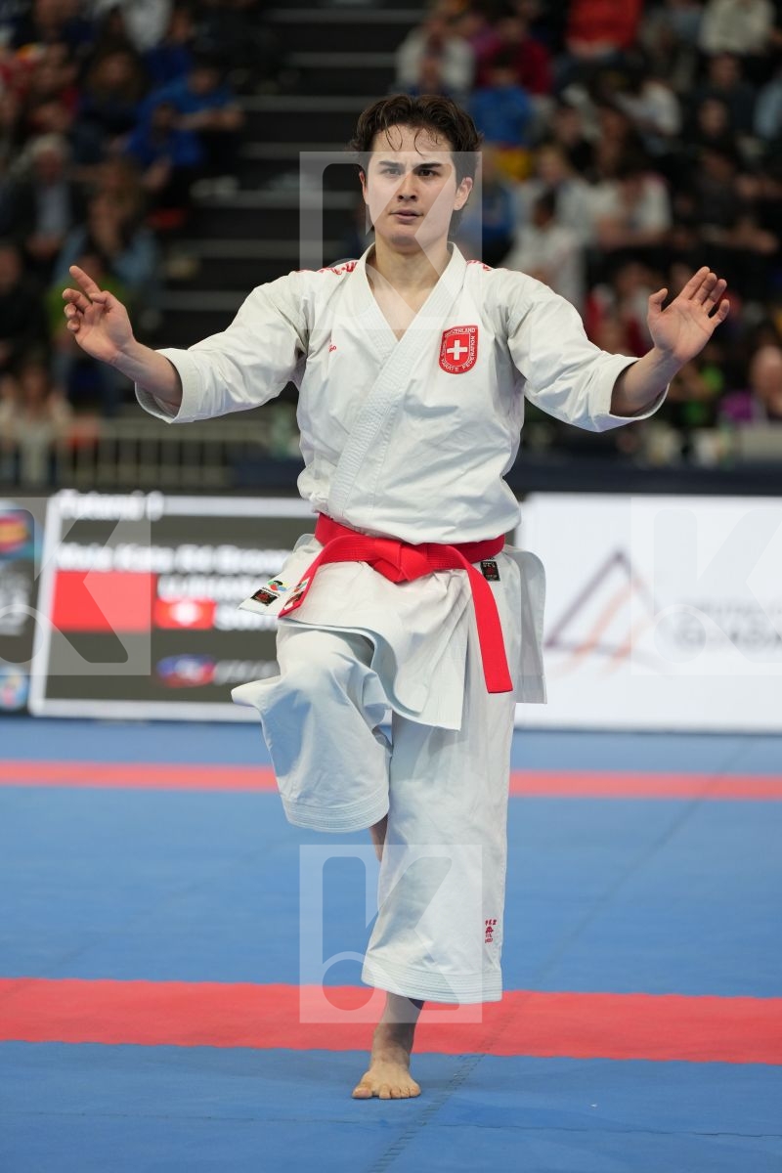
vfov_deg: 12.7
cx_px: 391
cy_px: 586
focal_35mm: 162
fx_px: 5278
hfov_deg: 8.5
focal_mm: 162
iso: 1000
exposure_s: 1/500
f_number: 2.8
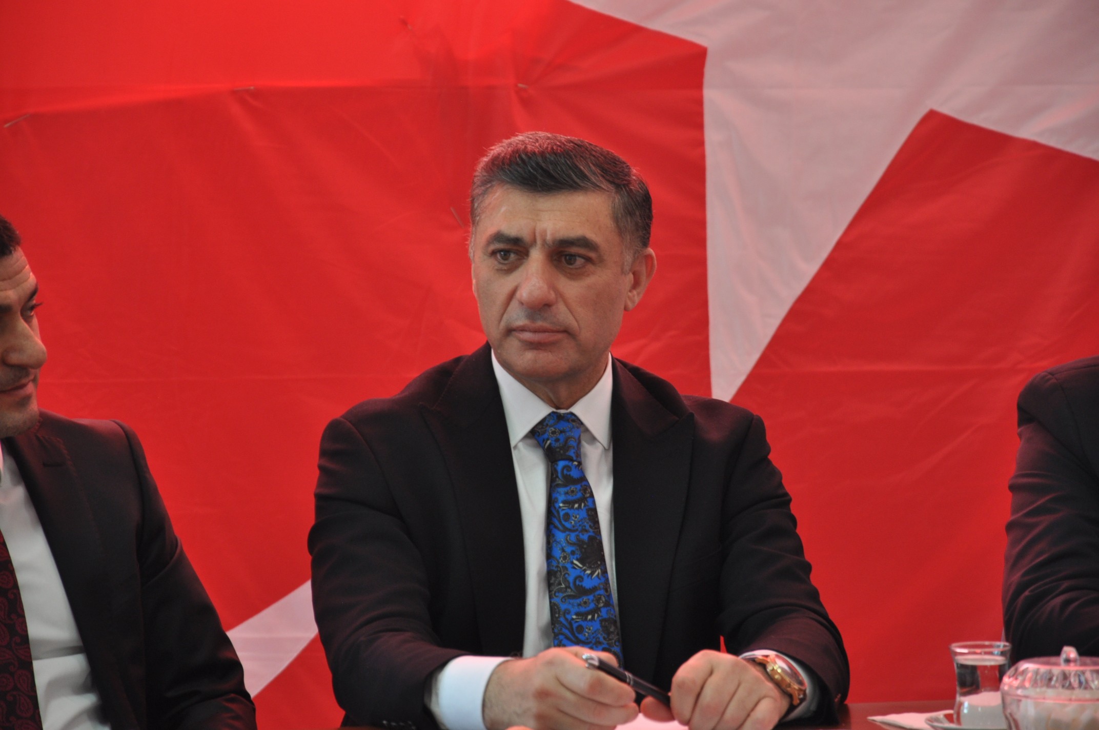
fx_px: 4802
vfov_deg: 8.7
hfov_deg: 13.1
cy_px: 365
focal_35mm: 158
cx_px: 550
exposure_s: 1/25
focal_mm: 105
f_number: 5.6
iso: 500
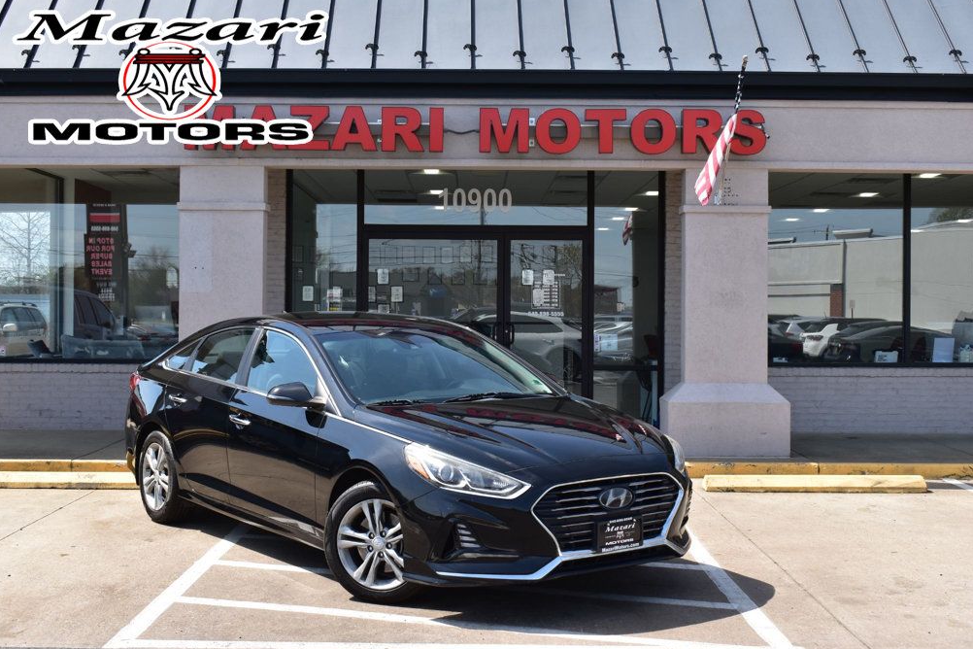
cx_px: 478
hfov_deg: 41.5
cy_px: 321
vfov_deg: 28.4
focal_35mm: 48
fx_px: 1284
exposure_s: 1/400
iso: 400
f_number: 11
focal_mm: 31
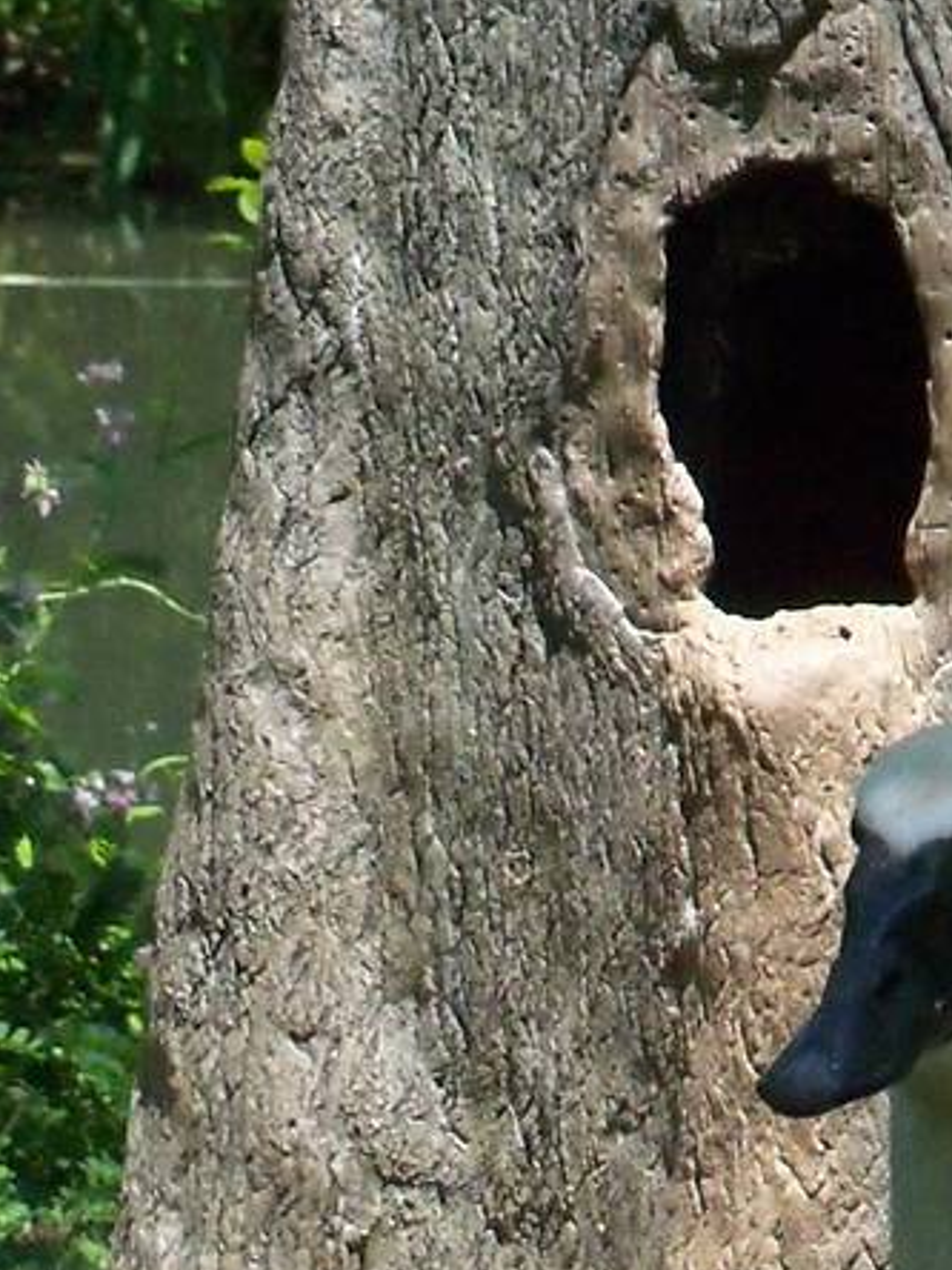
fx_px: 16391
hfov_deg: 3.3
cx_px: 706
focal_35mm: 447
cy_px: 2079
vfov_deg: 4.4
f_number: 7.5
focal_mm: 21.9
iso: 400
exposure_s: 1/640
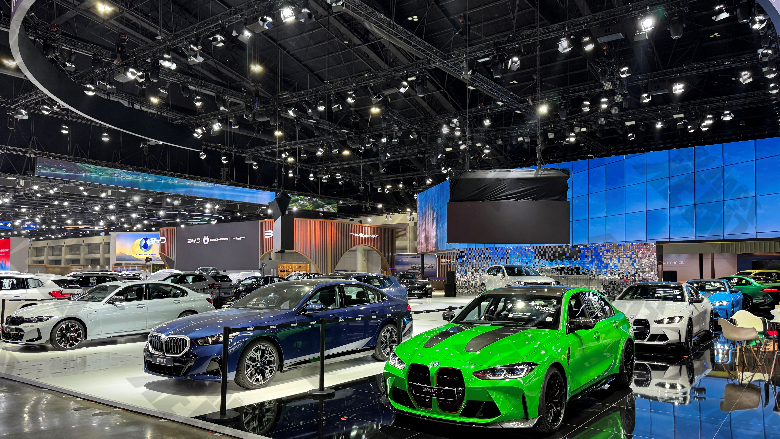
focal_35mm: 27
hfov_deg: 69.9
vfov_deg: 42.8
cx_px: 395
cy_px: 241
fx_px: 558
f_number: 1.78
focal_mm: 6.76
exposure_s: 1/100
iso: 160
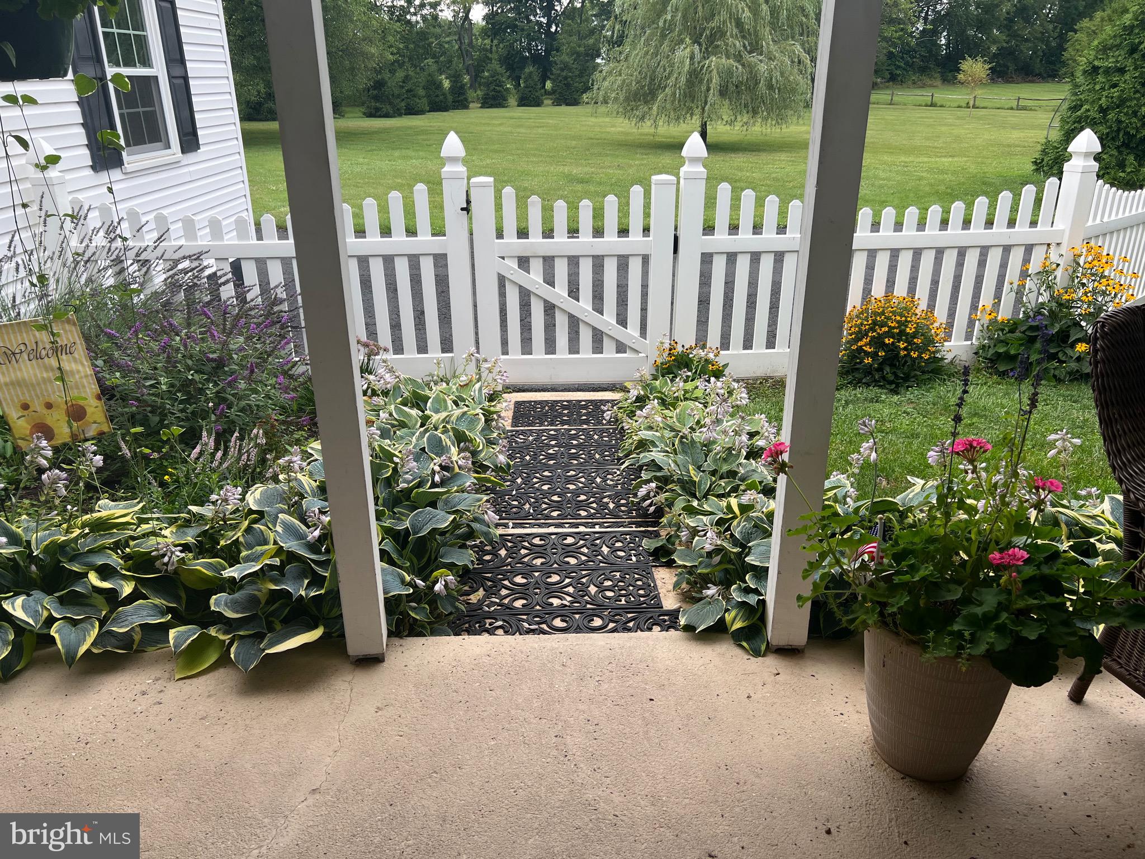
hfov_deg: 67.3
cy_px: 430
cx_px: 572
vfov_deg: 53.1
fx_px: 860
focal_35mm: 26
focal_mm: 5.7
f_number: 1.5
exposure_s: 1/902
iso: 50
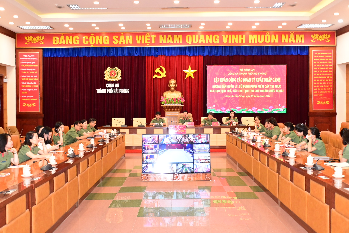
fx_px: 349
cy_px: 116
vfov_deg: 36.9
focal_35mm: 36
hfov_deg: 53.1
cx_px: 174
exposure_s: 1/200
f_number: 3.8
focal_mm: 24
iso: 3200
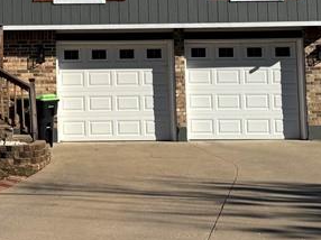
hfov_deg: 21.8
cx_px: -18
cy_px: 39
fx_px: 797
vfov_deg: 17.0
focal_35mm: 86
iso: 80
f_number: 1.78
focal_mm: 6.76
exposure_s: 1/5348
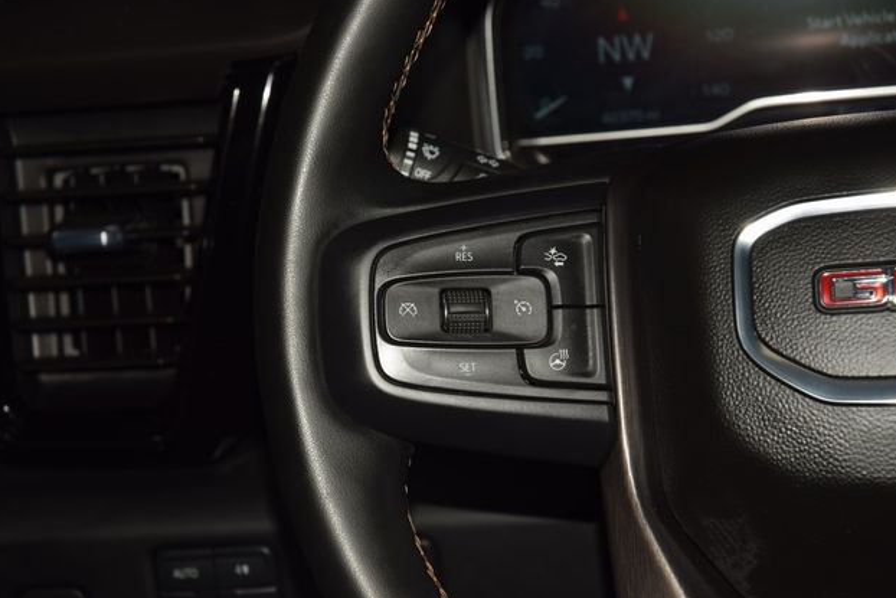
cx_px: 457
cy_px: 299
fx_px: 2688
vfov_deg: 12.7
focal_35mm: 108
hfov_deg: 18.9
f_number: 8
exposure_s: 1/125
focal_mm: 70
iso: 100
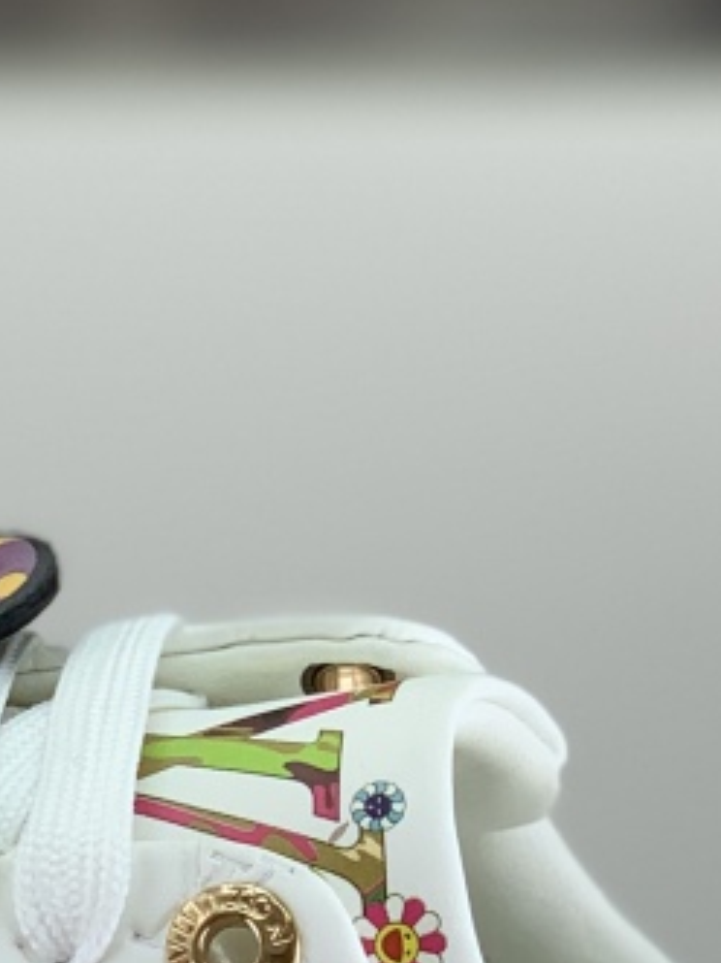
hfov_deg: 6.5
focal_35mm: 226
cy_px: 1350
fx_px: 6280
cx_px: -84
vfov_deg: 8.6
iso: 16
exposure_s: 1/151
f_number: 2.4
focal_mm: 6
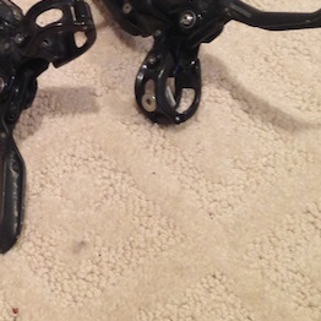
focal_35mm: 89
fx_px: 934
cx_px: -67
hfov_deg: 18.5
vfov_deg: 19.1
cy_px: 28
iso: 125
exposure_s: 1/20
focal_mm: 4.12
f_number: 2.4
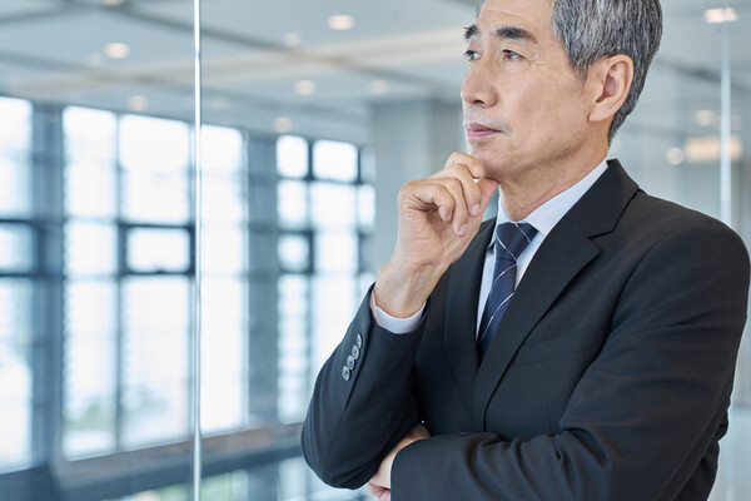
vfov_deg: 22.6
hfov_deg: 33.4
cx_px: 376
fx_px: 1252
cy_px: 250
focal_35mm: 60
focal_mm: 60
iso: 400
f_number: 2.8
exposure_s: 1/125
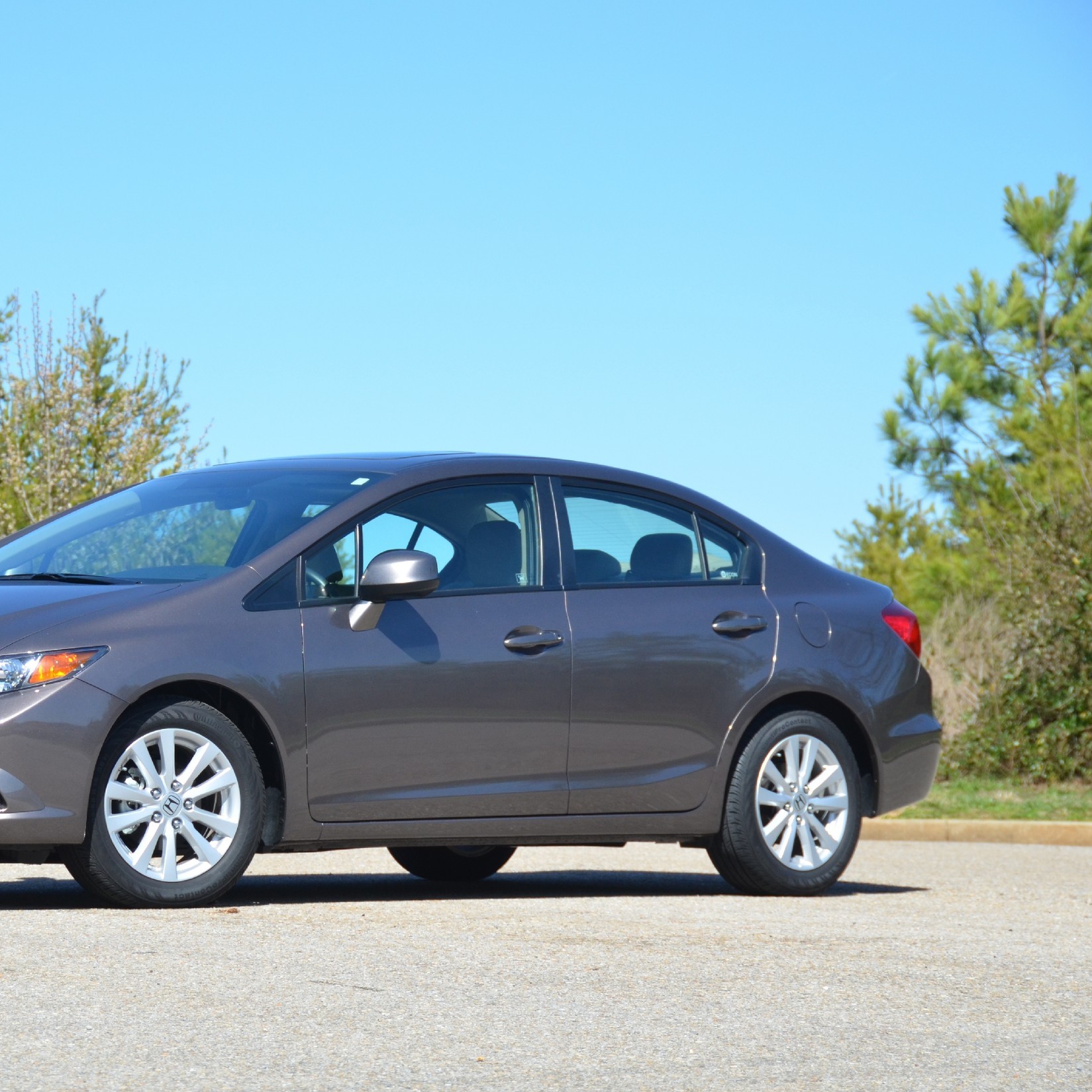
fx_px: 4818
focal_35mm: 135
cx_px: 319
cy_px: 548
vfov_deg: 12.9
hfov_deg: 12.9
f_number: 5.6
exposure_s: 1/1250
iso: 400
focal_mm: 70
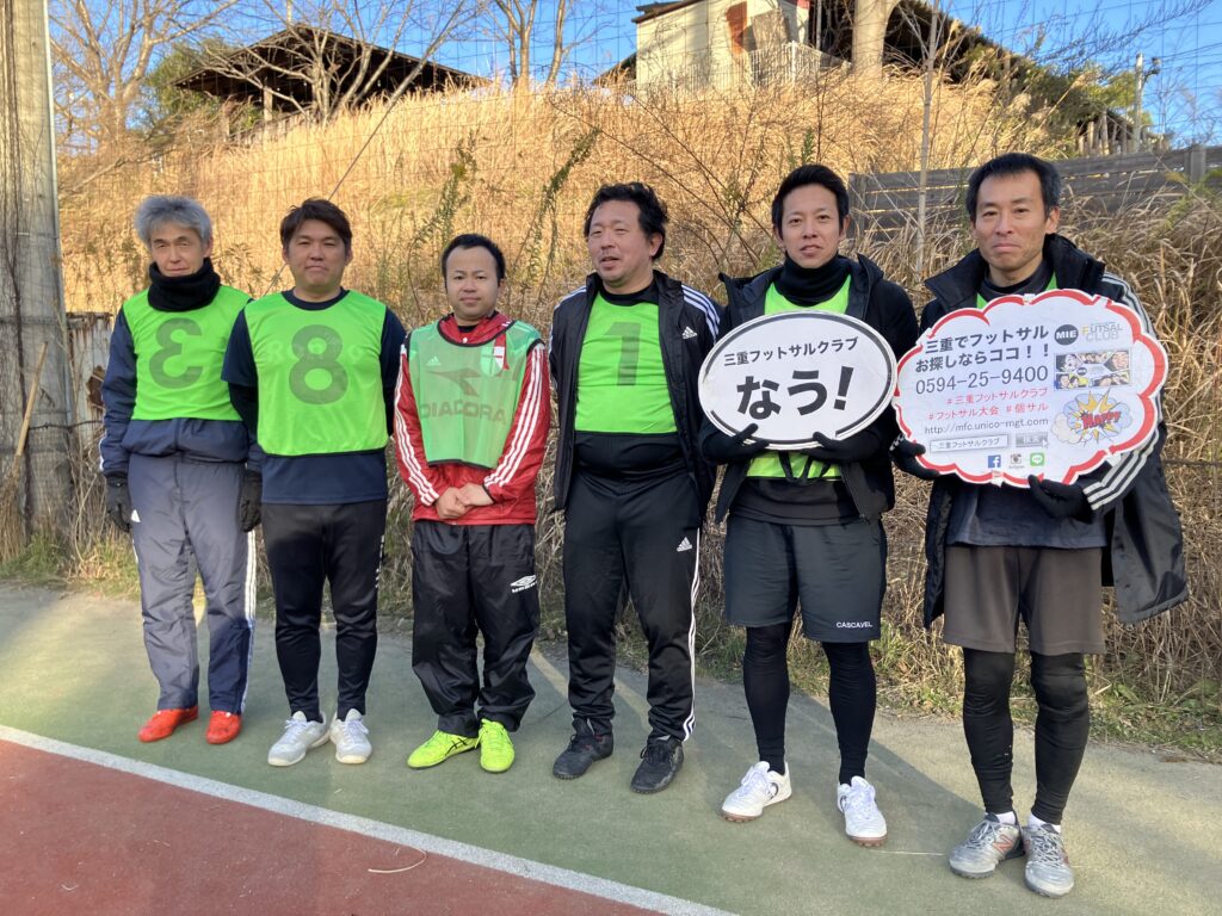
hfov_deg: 63.4
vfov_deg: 49.7
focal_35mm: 28
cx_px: 611
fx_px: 988
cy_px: 458
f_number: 1.8
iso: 25
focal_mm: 3.99
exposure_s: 1/239
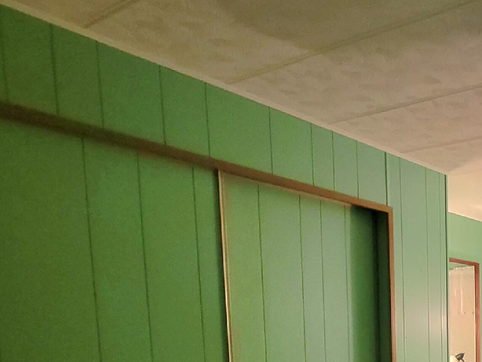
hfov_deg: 37.0
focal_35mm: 34
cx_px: 611
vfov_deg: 36.5
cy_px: 381
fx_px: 473
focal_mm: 2.2
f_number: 2.2
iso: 800
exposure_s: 1/24
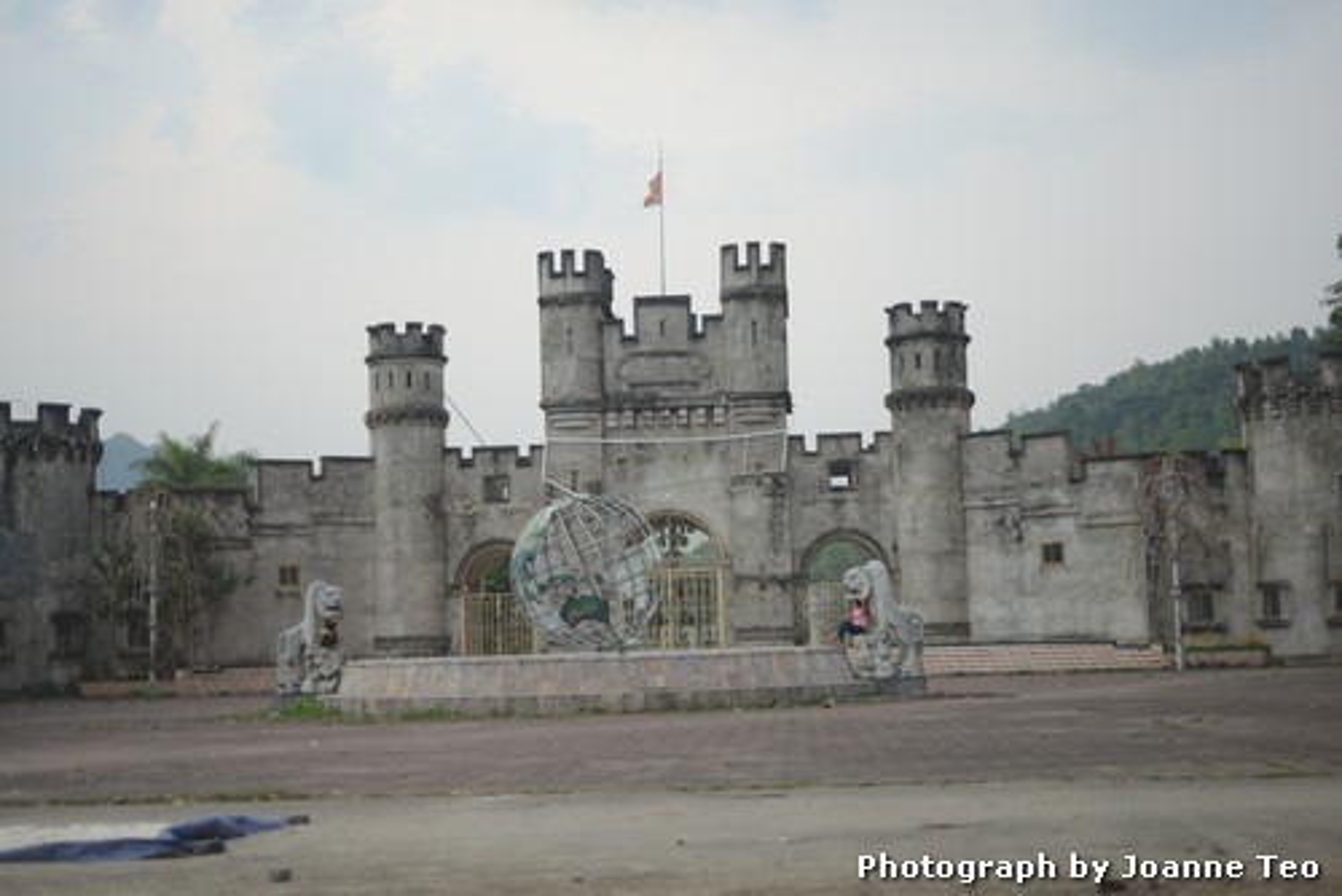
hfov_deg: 39.6
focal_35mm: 50
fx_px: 1865
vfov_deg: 27.0
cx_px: 671
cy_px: 448
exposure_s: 1/1600
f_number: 2
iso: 400
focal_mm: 50
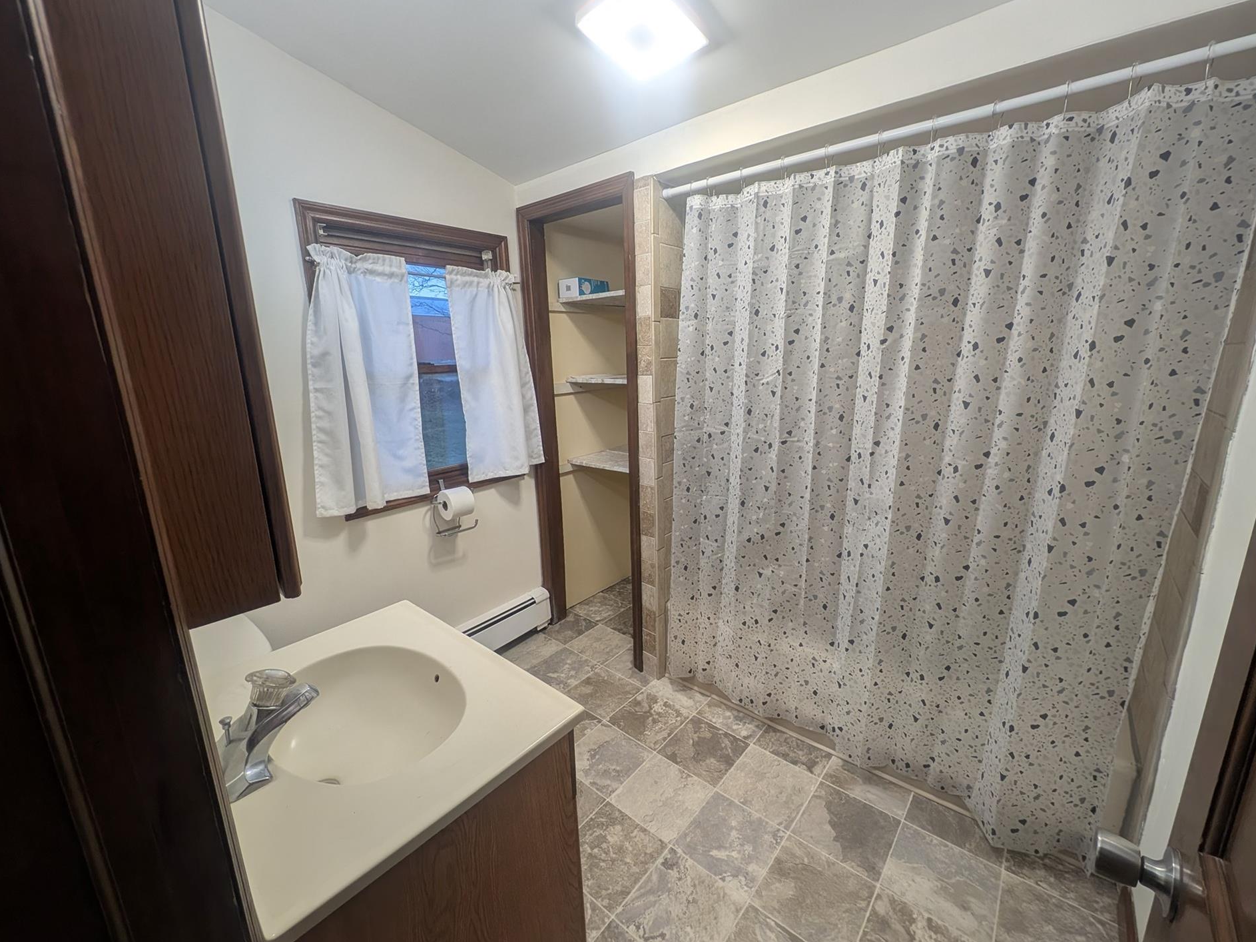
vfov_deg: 89.9
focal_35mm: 13
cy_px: 464
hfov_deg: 106.2
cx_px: 635
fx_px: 472
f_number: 1.95
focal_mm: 2.23
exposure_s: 1/30
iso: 41
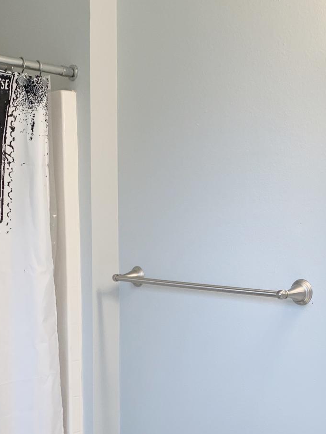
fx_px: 716
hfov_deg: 25.6
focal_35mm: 57
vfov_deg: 32.8
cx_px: 191
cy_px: 353
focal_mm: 4.25
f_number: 1.8
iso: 50
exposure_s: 1/60
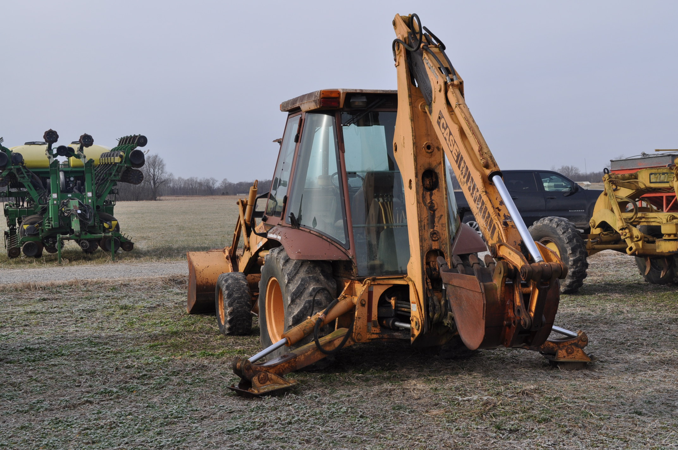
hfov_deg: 38.9
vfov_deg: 26.4
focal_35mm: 51
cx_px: 339
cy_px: 225
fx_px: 959
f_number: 9
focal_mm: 34
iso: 200
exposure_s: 1/320
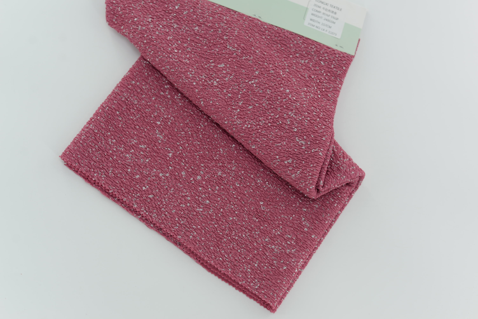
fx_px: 664
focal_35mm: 50
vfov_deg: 27.0
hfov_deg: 39.6
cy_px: 160
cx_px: 239
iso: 100
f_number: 4
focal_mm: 50
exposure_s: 1/160
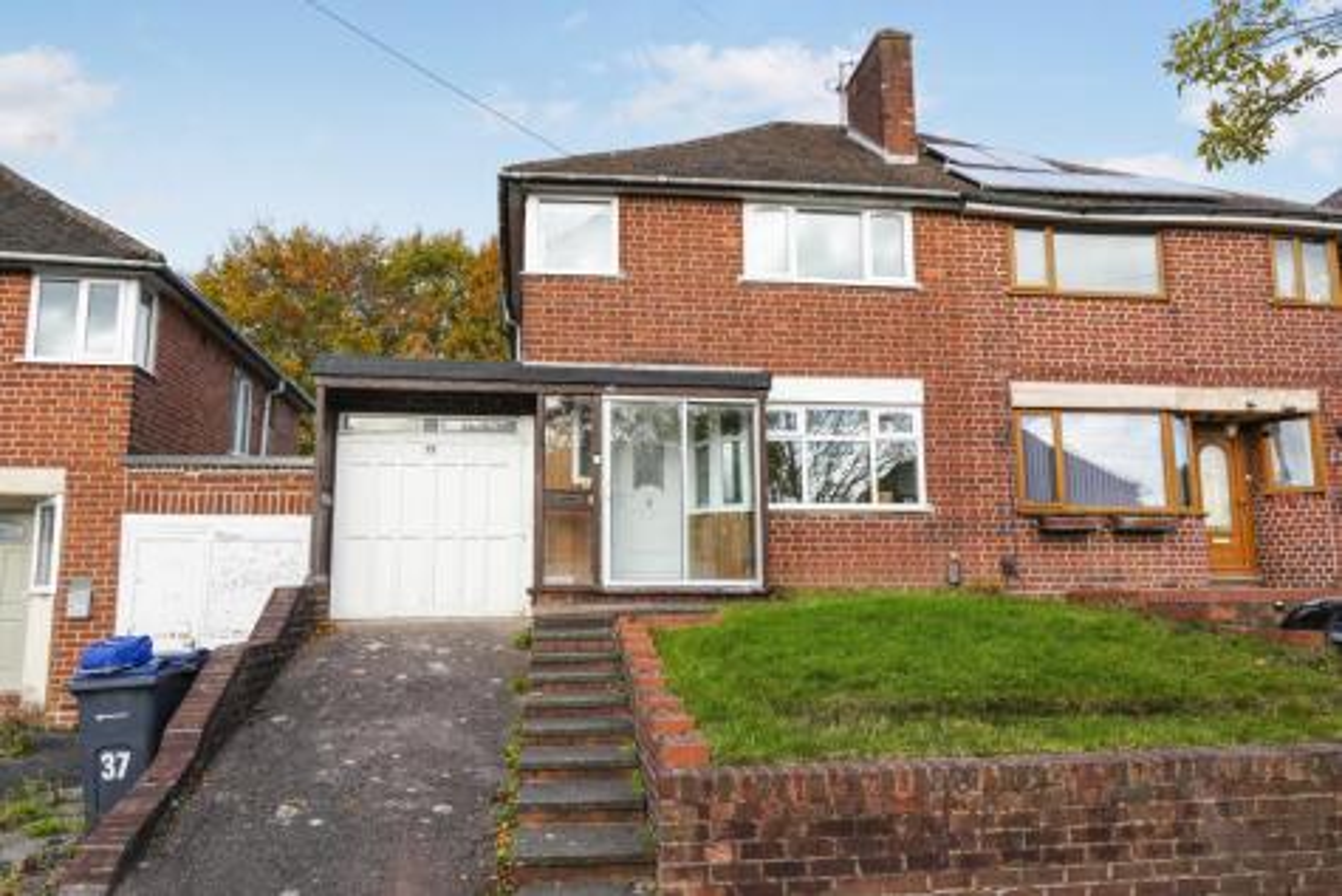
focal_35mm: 27
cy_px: 448
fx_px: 1007
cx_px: 671
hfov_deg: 67.4
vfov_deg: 48.0
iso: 100
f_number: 7.1
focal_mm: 18
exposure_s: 1/100
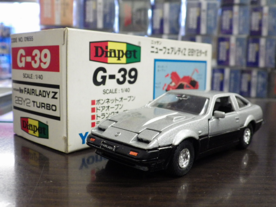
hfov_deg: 45.8
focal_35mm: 41
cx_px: 138
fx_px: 327
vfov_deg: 35.1
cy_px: 104
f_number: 3.6
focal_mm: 7.4
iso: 800
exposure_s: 1/50
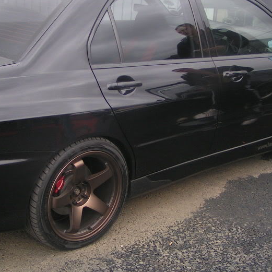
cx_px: 101
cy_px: 99
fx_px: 587
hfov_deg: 26.0
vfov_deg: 26.0
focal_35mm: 66
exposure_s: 1/125
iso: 50
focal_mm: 5.8
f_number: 2.8
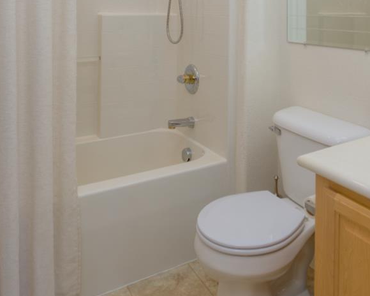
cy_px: 17
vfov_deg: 39.4
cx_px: 219
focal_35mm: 34
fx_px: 372
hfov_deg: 52.5
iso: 400
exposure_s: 1/20
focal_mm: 14
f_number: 10
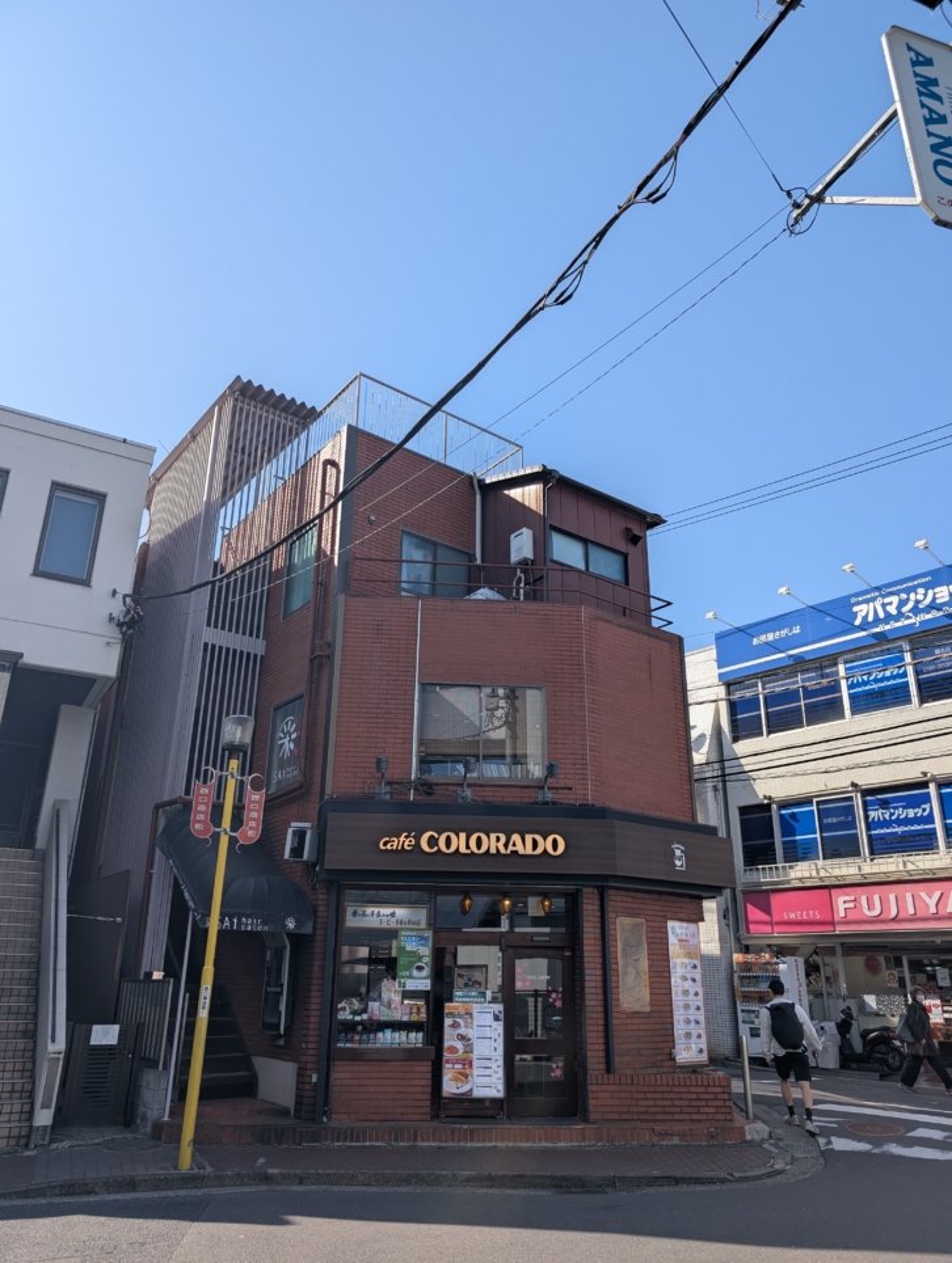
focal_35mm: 24
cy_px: 632
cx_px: 476
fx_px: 878
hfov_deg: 56.9
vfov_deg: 71.5
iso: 20
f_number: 1.68
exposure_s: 1/806
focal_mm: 6.9
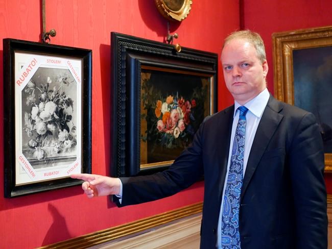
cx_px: 166
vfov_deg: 29.1
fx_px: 480
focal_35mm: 50
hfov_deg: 38.2
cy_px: 124
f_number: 1.7
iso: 2500
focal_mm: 25
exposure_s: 1/60
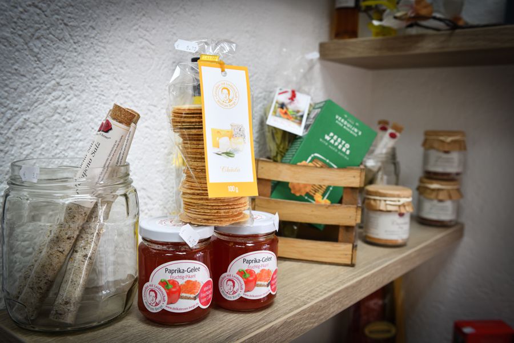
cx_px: 257
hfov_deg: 54.4
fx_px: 500
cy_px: 172
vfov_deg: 37.9
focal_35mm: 35
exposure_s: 1/80
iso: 800
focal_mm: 35
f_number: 5.6
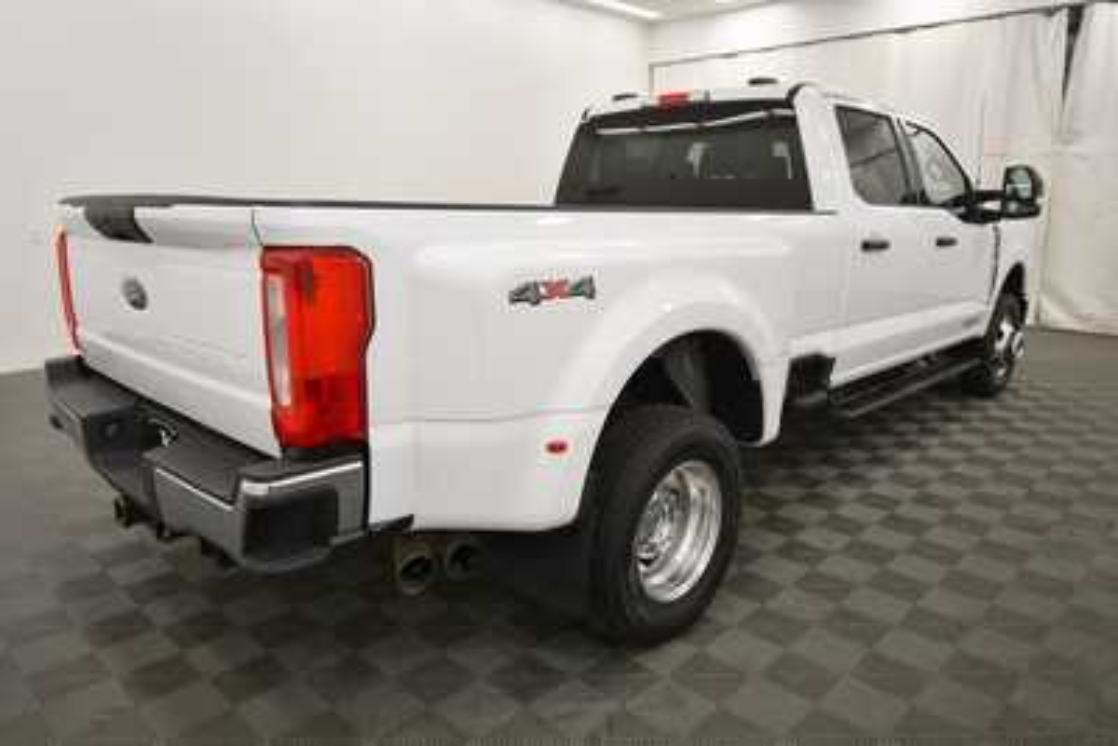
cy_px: 373
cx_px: 559
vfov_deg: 53.2
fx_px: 746
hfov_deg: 73.7
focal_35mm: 24
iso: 800
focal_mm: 16
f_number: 5.3
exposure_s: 1/250
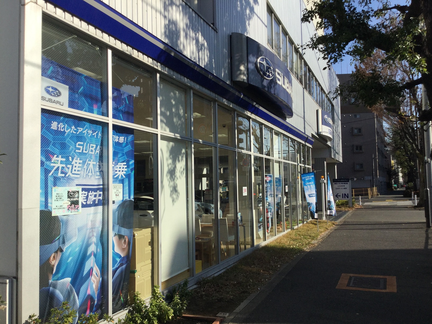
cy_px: 162
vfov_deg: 45.4
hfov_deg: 58.4
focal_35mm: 31
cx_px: 216
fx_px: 387
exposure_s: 1/1942
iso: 25
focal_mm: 3.3
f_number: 2.4
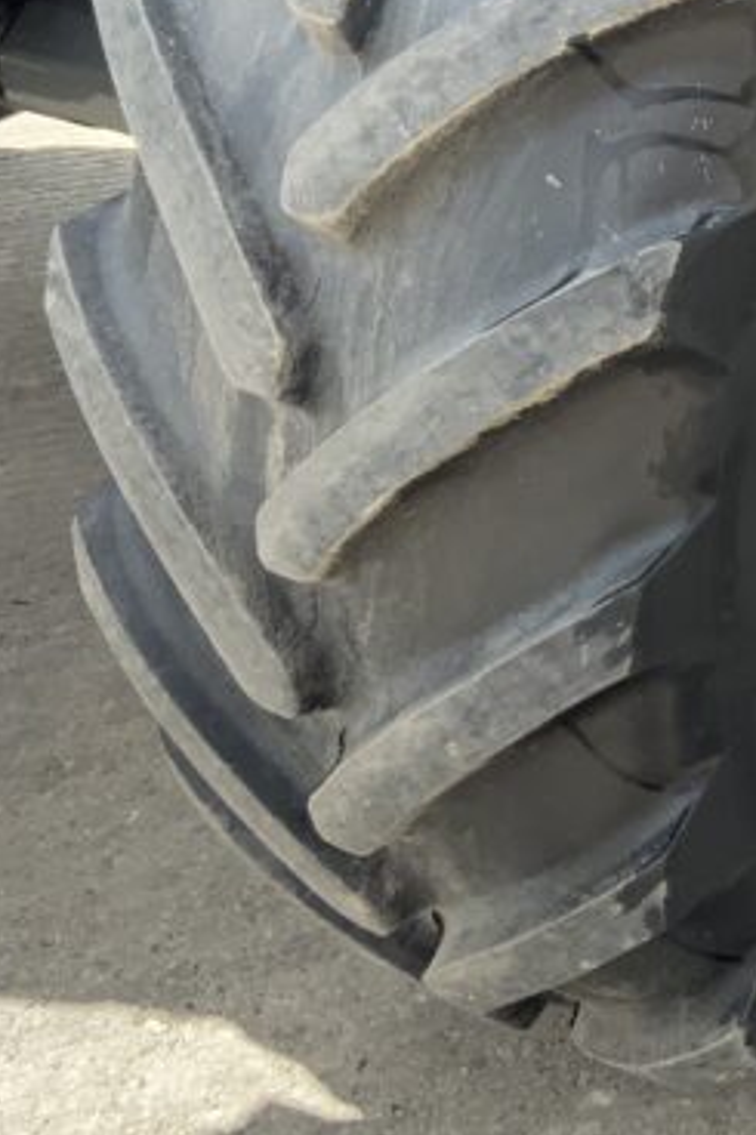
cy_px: 204
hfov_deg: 15.5
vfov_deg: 23.8
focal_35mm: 84
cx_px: 963
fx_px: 2648
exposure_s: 1/318
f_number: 1.8
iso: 16
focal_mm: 3
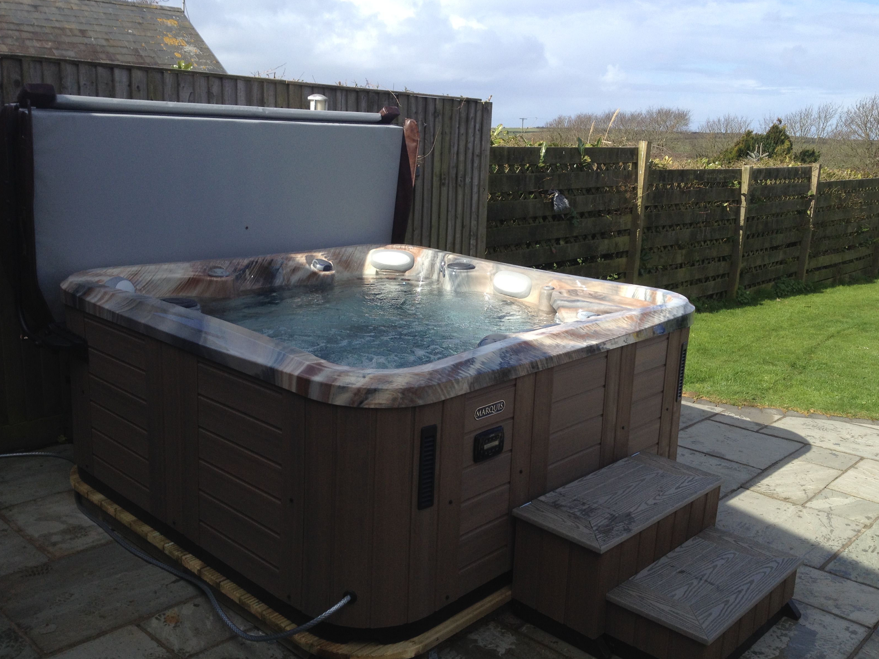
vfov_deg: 39.7
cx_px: 446
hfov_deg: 51.4
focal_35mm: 36
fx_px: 914
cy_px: 333
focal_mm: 4.28
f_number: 2.4
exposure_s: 1/1381
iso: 50
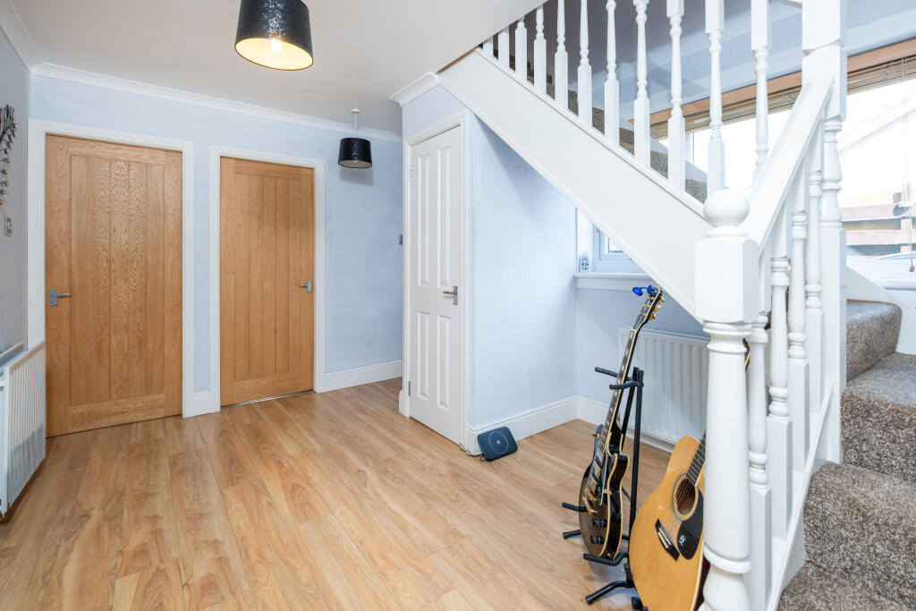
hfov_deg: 100.4
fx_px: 382
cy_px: 306
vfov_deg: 77.3
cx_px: 458
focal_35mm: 15
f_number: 4
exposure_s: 1/125
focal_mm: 10
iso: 400
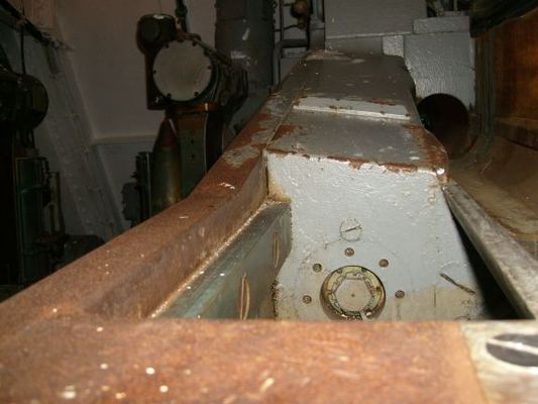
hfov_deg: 52.6
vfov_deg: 40.7
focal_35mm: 35
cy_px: 202
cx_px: 269
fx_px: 544
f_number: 2.8
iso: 100
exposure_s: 1/45
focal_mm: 5.8
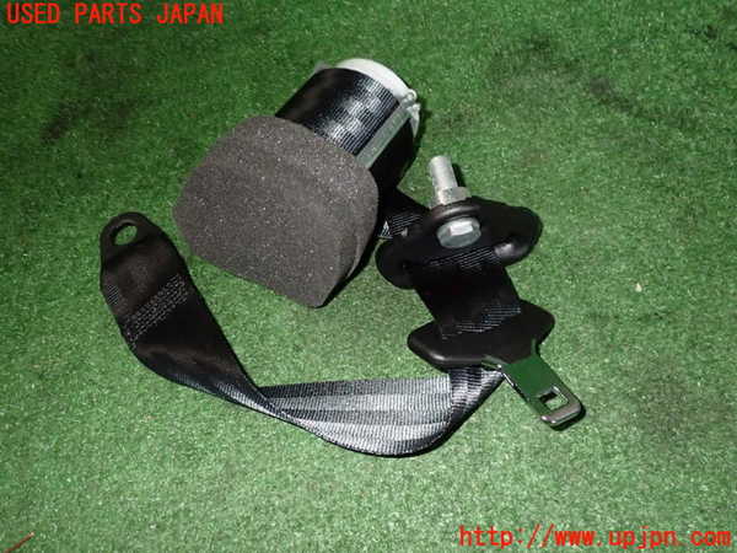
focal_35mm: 30
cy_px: 276
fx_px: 639
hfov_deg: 60.0
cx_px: 368
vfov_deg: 46.8
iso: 640
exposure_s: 1/30
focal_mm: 5.4
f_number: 6.3
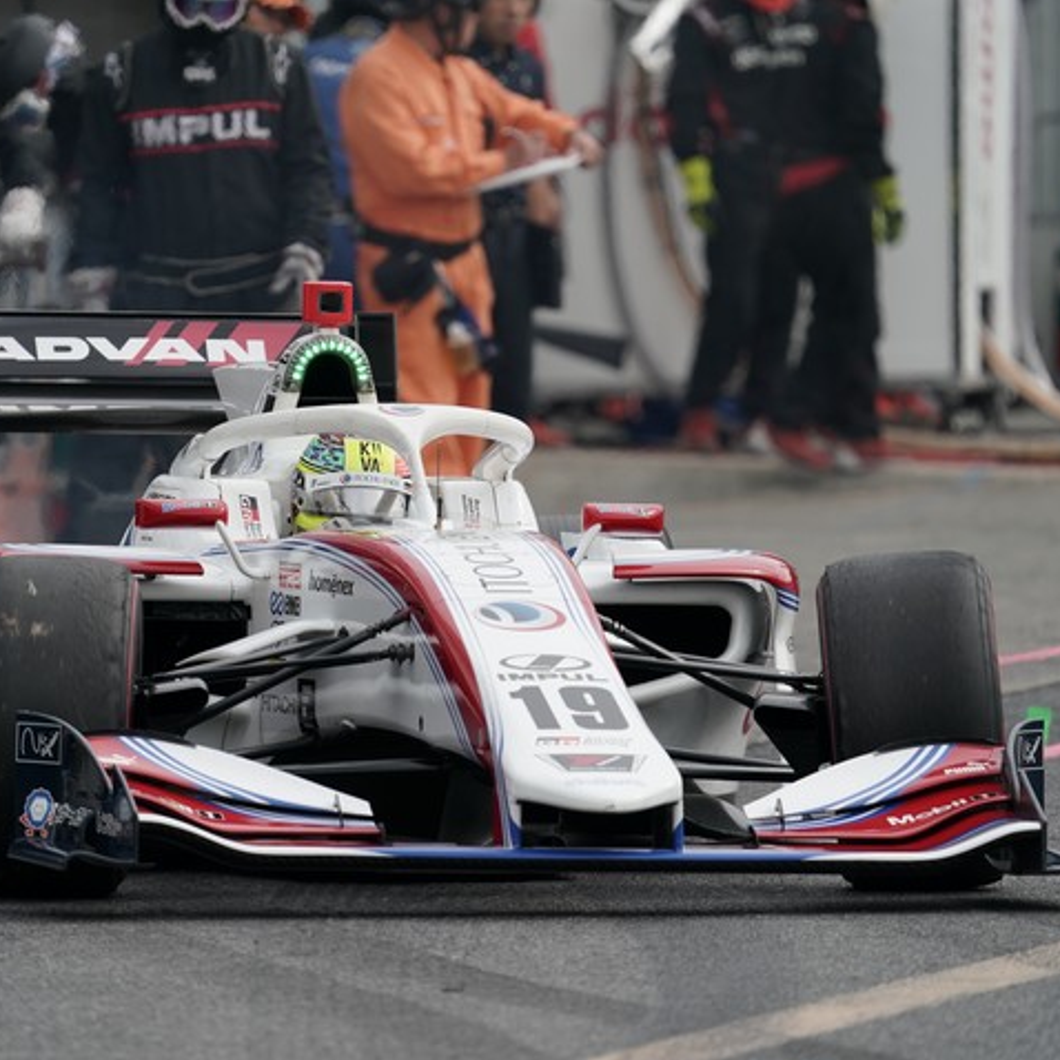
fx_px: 25325
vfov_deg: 2.4
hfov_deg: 2.4
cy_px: 530
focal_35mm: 731
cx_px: 393
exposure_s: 1/640
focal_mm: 571
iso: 250
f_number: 6.3
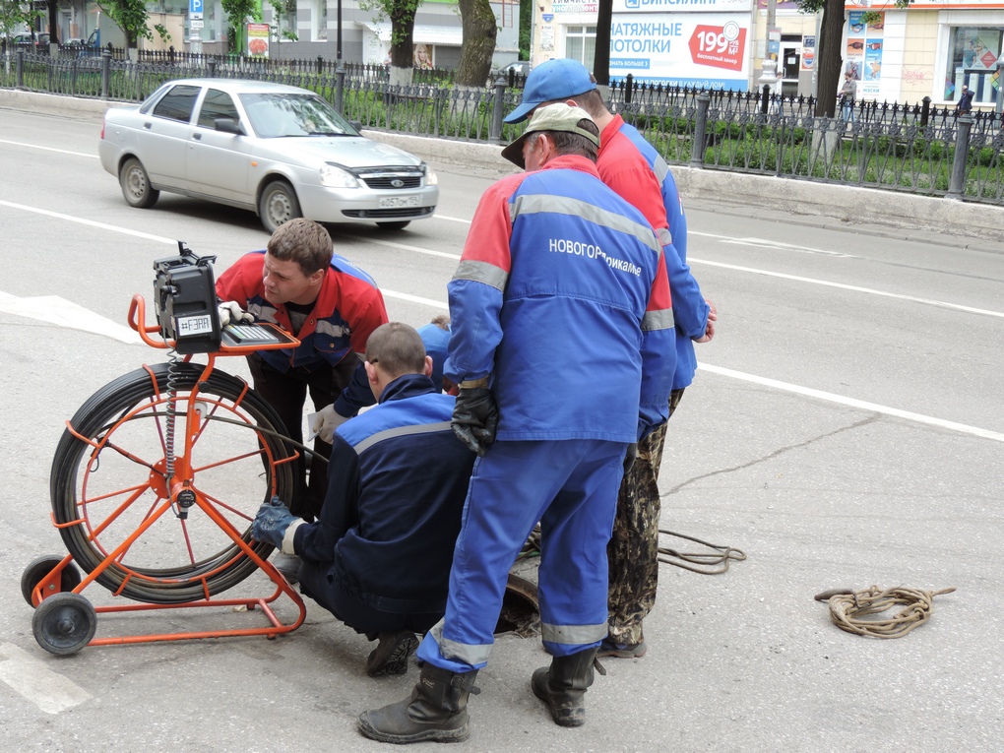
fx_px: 1363
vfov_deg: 30.9
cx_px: 502
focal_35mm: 47
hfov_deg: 40.4
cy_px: 376
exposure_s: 1/100
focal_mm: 8.3
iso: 80
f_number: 3.5
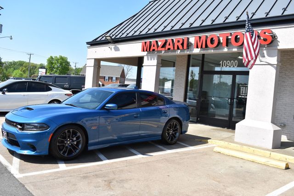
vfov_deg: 39.9
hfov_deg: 57.2
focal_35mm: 33
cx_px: 147
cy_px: 98
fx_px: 269
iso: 200
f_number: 8
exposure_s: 1/500
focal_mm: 22
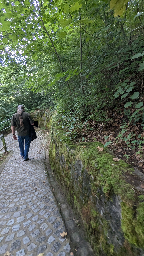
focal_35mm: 18
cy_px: 127
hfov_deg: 60.7
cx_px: 83
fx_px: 122
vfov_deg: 92.7
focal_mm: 2.35
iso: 254
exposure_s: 1/80.9
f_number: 2.2
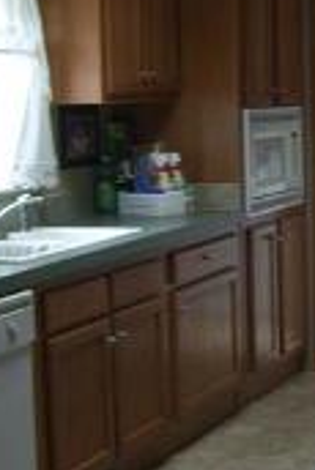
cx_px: 334
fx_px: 1139
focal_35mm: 87
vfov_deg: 23.3
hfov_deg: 15.4
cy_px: 191
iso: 160
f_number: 2.7
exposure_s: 1/25
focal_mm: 6
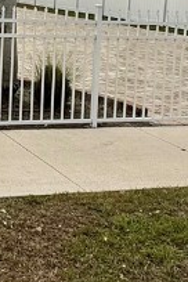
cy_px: -12
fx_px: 572
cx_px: -108
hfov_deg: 16.7
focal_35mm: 73
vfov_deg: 26.0
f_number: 2.2
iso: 50
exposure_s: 1/5155
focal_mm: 2.22
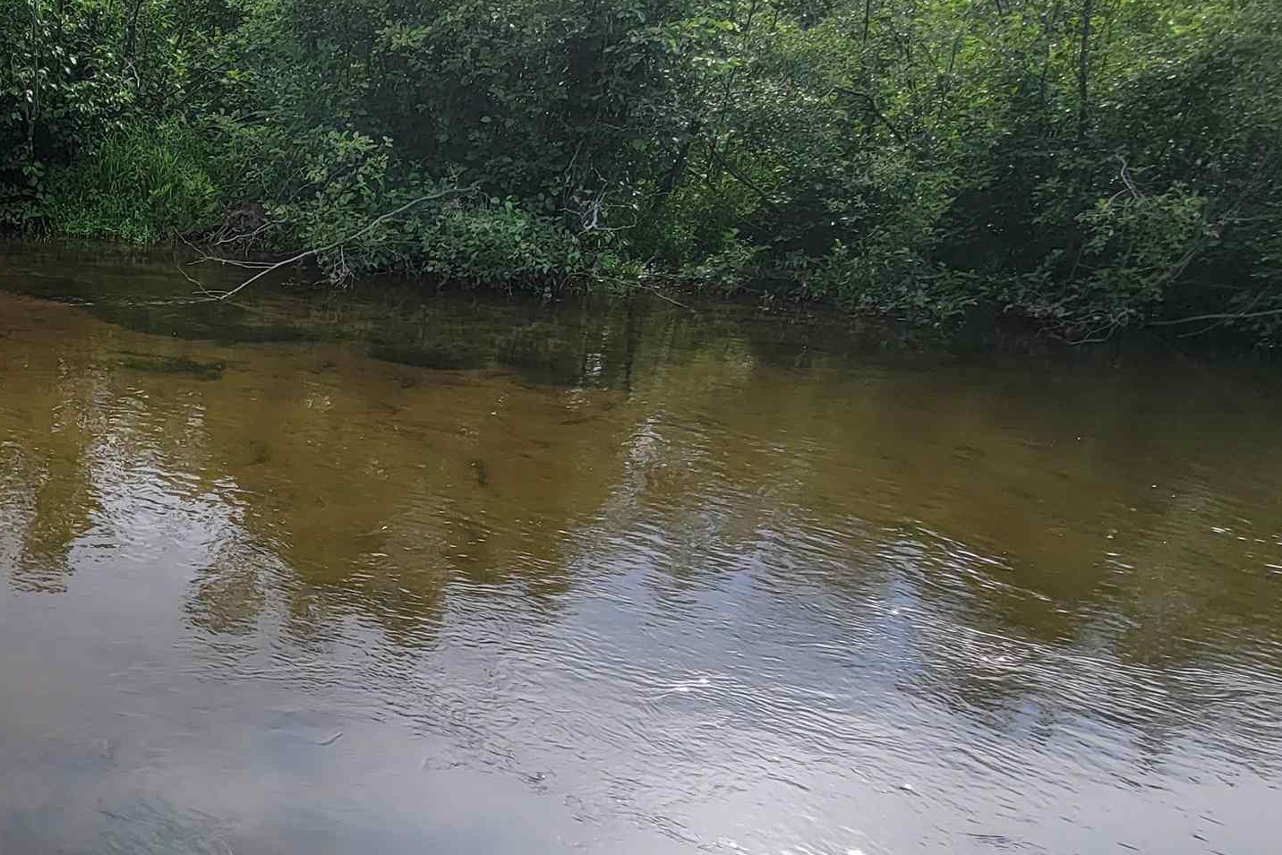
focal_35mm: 29
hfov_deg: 53.2
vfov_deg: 43.9
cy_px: 611
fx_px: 1033
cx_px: 64
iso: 50
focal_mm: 2.2
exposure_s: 1/887
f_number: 2.2
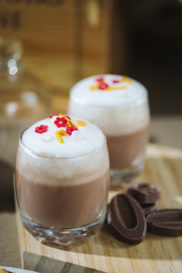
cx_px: 91
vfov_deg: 27.0
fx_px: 568
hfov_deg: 18.2
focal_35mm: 75
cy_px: 136
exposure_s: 1/200
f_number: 3.2
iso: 200
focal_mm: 50
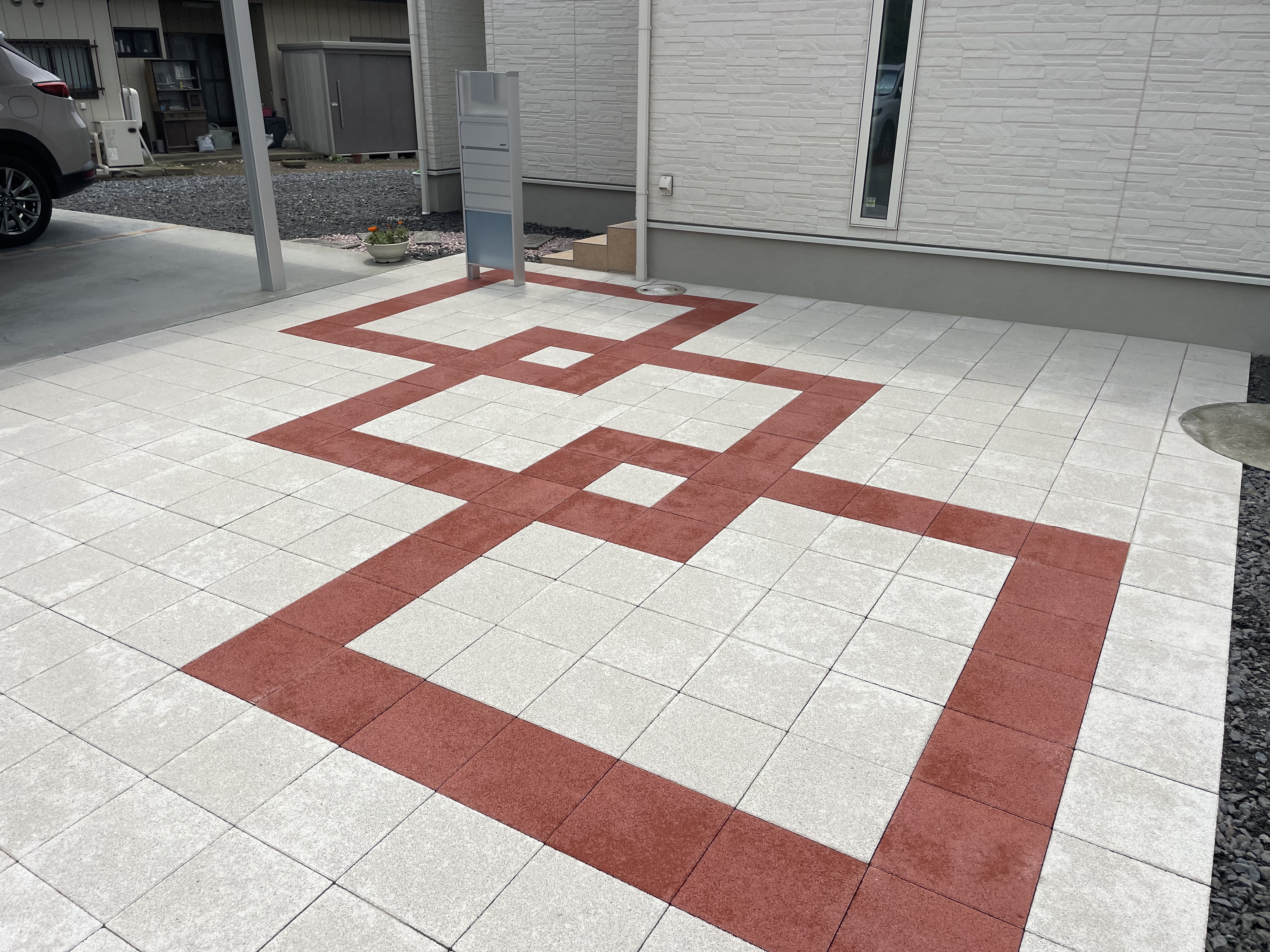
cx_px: 635
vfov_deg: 53.1
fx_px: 954
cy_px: 476
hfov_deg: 67.3
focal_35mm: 26
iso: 32
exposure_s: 1/5051
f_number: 1.6
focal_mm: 4.2
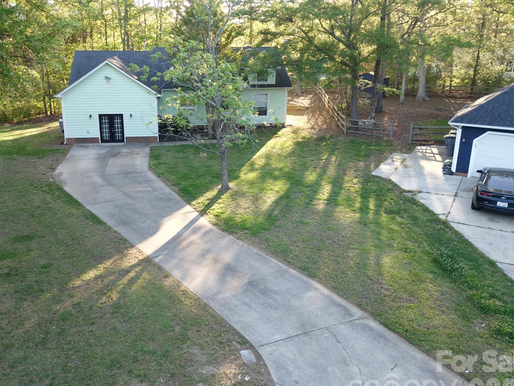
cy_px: 171
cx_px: 215
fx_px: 446
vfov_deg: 46.7
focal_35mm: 30
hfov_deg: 59.6
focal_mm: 6.72
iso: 200
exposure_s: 1/250
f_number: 1.7
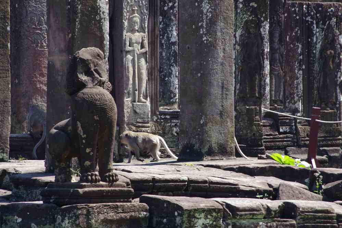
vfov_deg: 3.1
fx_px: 4275
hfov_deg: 4.6
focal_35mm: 450
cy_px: 114
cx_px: 171
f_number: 9
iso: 1600
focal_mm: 300
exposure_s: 1/320
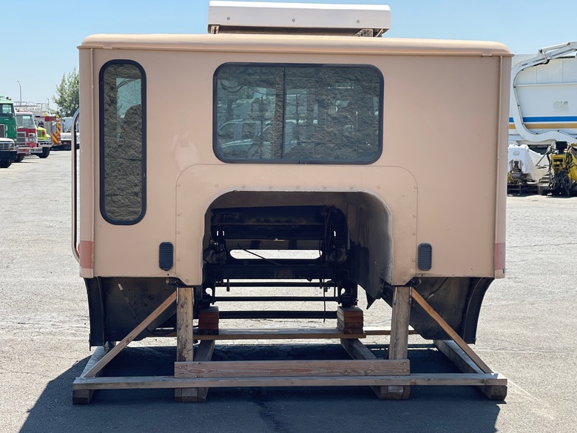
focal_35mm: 64
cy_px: 216
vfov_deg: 22.9
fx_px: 1067
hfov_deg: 30.3
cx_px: 288
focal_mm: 7.5
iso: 32
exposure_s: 1/521
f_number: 2.2
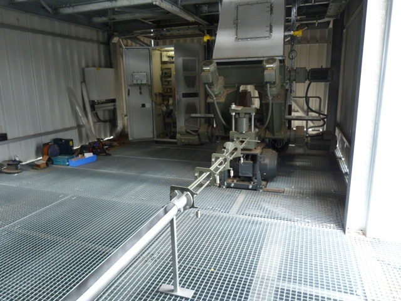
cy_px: 150
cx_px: 200
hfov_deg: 69.4
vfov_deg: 54.9
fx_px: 290
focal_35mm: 25
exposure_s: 1/60
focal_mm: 4.5
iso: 320
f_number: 2.8
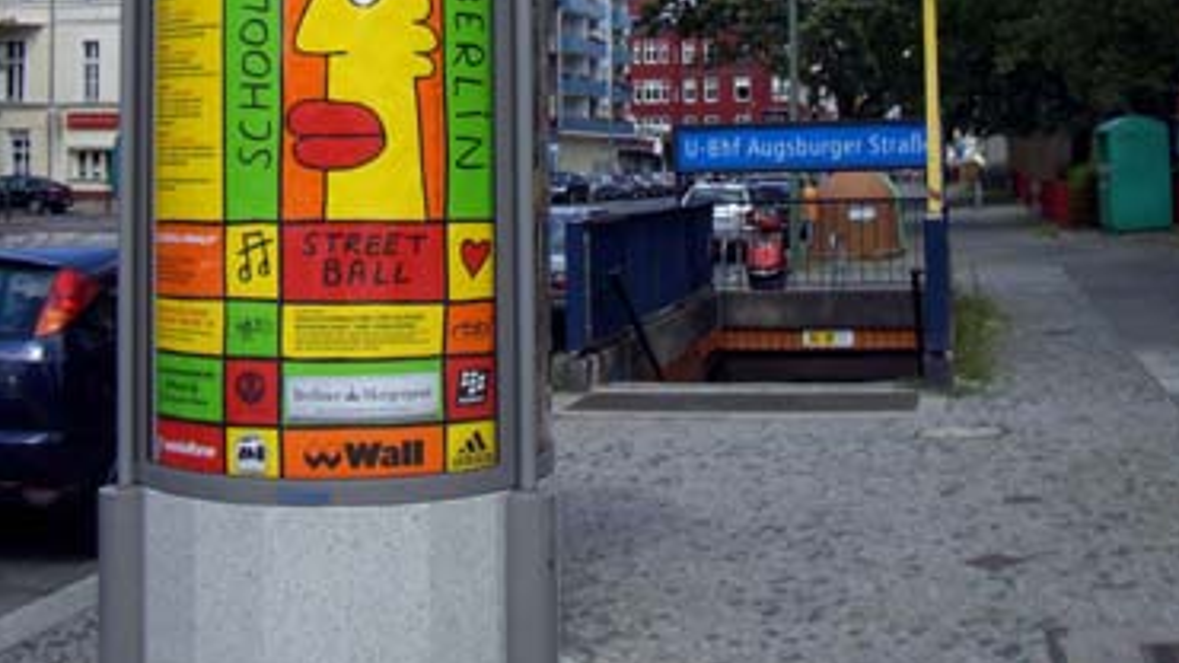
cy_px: -26
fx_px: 1750
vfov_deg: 20.6
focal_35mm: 56
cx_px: 594
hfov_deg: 37.2
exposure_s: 1/500
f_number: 4.3
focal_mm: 6.2
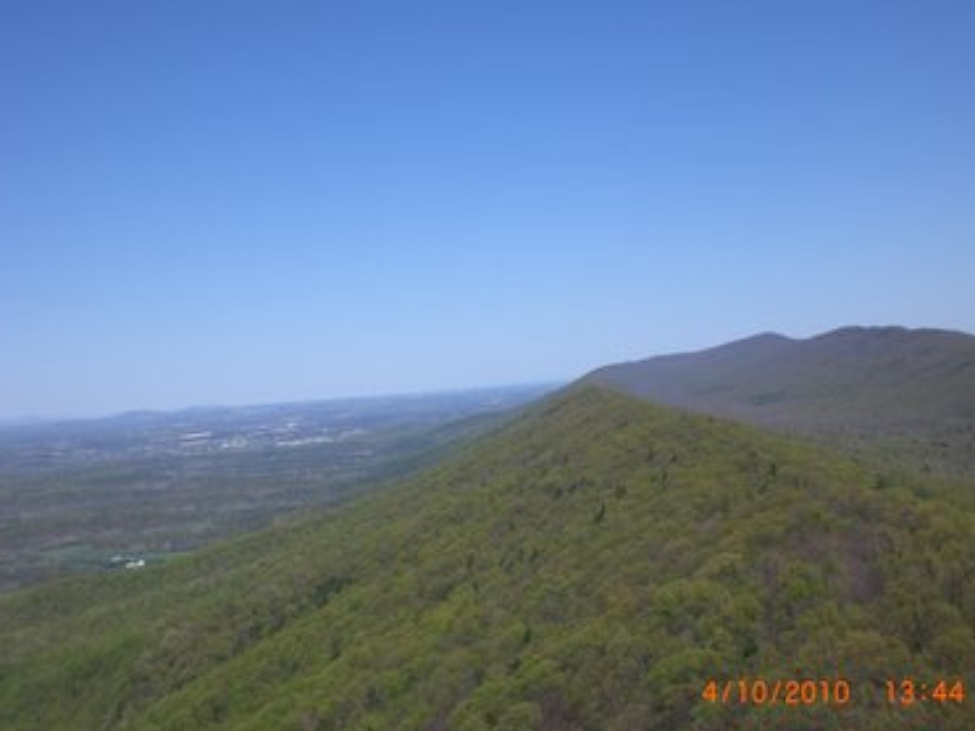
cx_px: 502
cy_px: 379
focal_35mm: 41
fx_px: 1154
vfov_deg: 35.1
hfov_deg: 45.8
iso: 50
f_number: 4.4
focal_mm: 6.3
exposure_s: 1/640
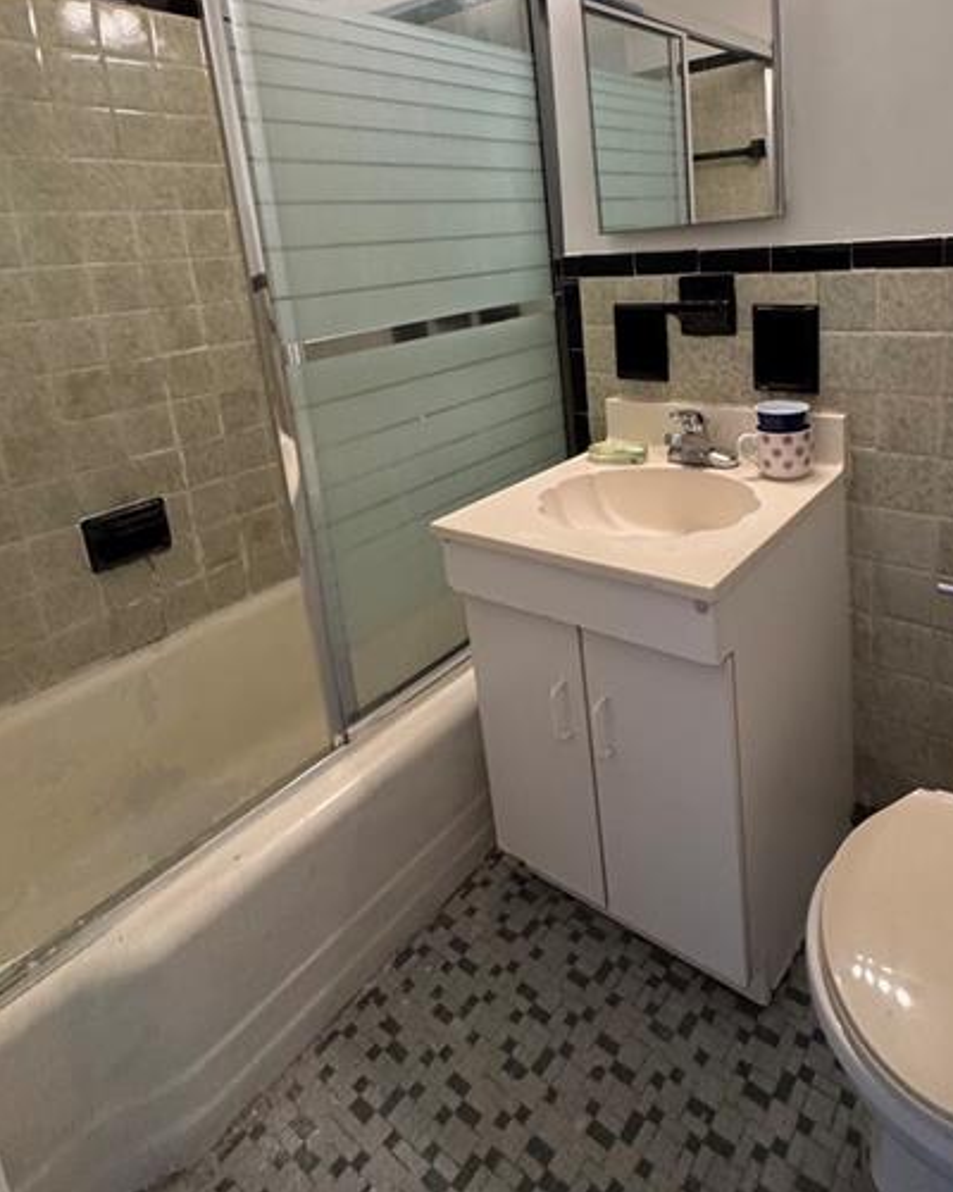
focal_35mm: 21
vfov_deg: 75.2
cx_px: 605
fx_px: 740
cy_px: 396
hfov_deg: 64.4
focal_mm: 2.22
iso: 500
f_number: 2.2
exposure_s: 1/60
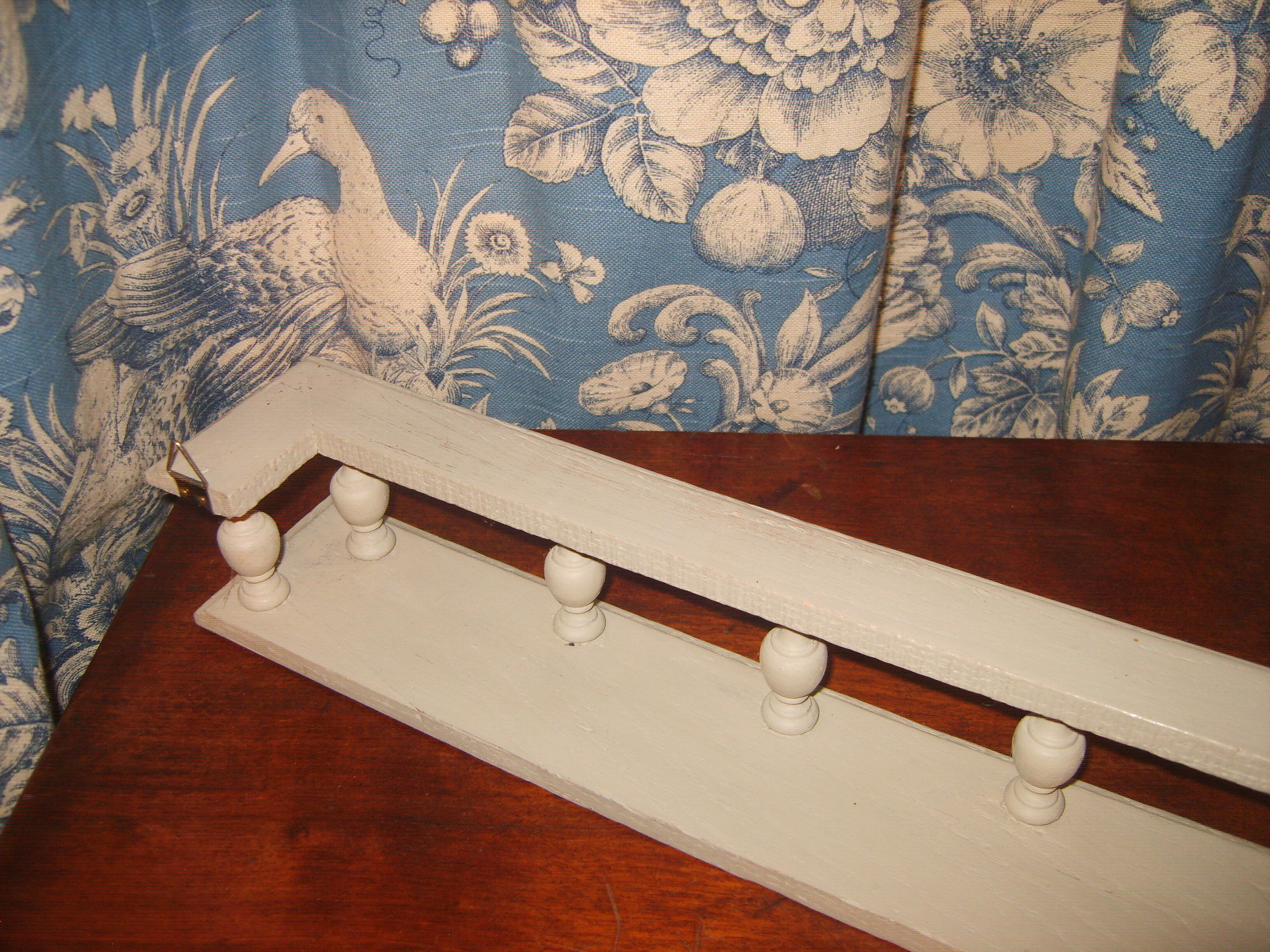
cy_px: 476
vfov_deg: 40.7
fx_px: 1284
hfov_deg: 52.6
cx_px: 635
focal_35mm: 35
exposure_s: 1/30
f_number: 2.8
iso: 100
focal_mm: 7.4
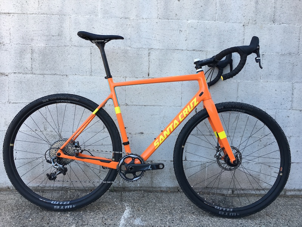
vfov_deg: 48.2
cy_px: 114
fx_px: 253
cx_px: 151
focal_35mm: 29
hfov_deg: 61.7
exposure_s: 1/124
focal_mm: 4.15
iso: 25
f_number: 2.2
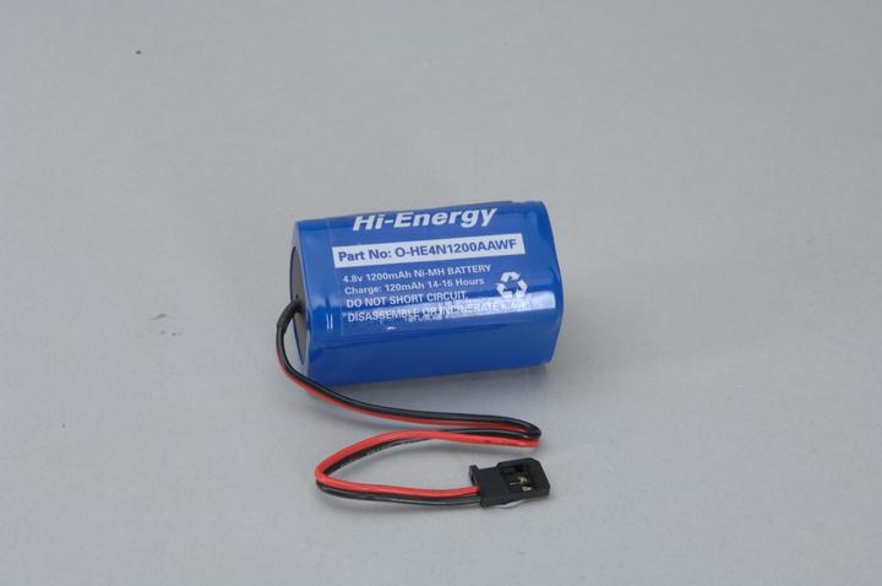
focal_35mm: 105
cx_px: 441
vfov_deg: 13.0
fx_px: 2569
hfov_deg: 19.5
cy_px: 293
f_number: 25
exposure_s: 1/125
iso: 100
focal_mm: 70
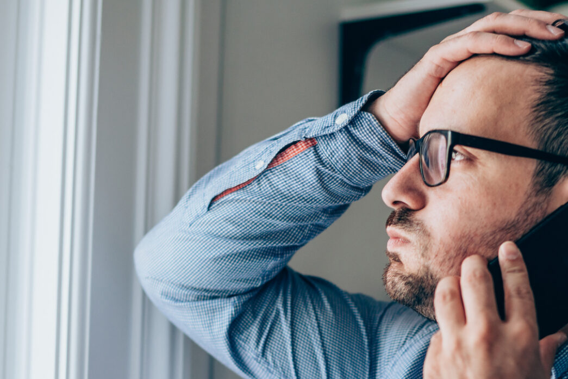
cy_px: 354
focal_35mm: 98
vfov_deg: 13.8
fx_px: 1546
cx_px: 344
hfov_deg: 20.8
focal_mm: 50
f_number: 2
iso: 500
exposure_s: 1/320
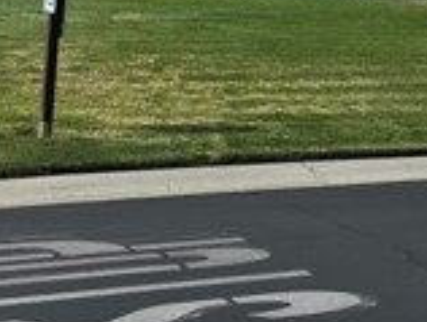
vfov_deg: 13.6
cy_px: -319
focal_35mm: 93
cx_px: 273
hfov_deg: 21.0
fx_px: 1149
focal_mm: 6.3
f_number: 1.7
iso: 50
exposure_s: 1/7944
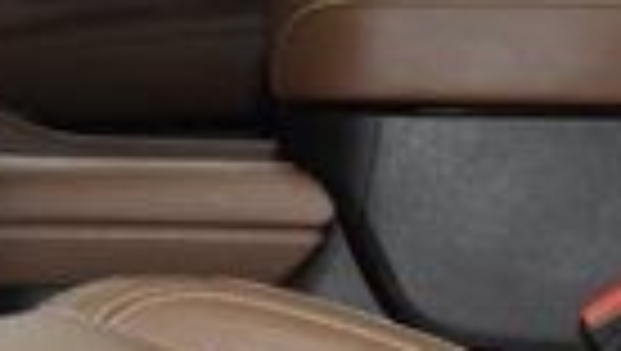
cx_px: -212
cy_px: 362
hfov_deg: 15.5
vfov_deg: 9.2
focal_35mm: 131
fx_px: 2160
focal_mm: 18
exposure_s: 1/100
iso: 2000
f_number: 3.5
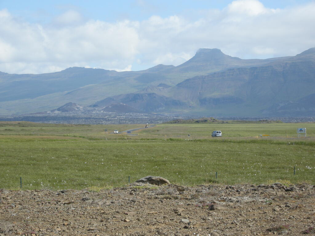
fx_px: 1119
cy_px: 118
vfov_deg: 12.0
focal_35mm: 123
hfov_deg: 16.0
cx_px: 158
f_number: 6.5
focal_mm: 26.3
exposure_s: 1/252
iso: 100
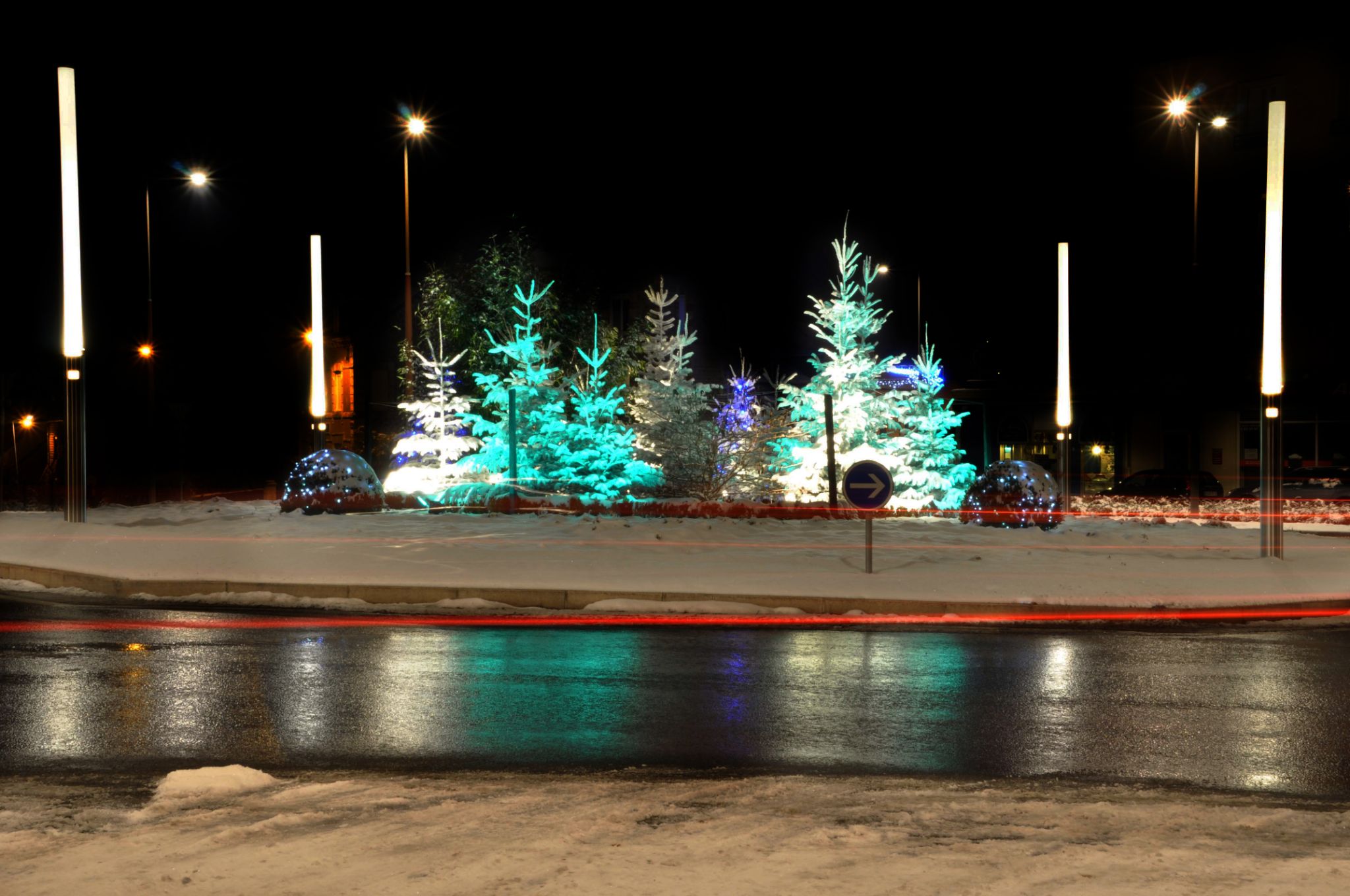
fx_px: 1966
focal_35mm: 52
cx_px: 675
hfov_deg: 37.9
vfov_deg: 25.7
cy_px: 448
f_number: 29
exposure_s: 15
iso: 200
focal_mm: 35
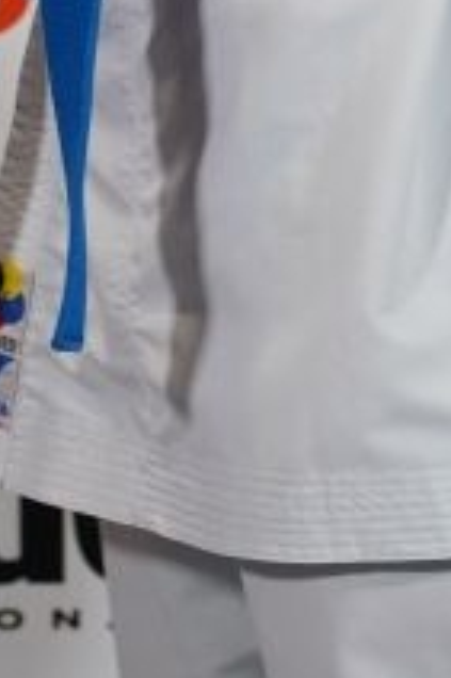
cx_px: 432
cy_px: -99
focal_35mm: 458
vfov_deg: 4.5
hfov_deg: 3.0
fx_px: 8620
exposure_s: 1/500
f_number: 2.8
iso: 2000
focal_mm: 81
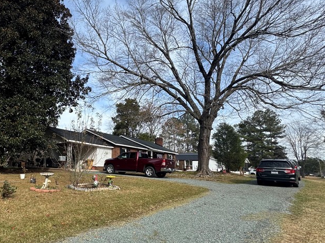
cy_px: 131
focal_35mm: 23
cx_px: 86
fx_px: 216
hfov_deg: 69.6
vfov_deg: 58.8
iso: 40
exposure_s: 1/868
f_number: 2.2
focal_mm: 2.22
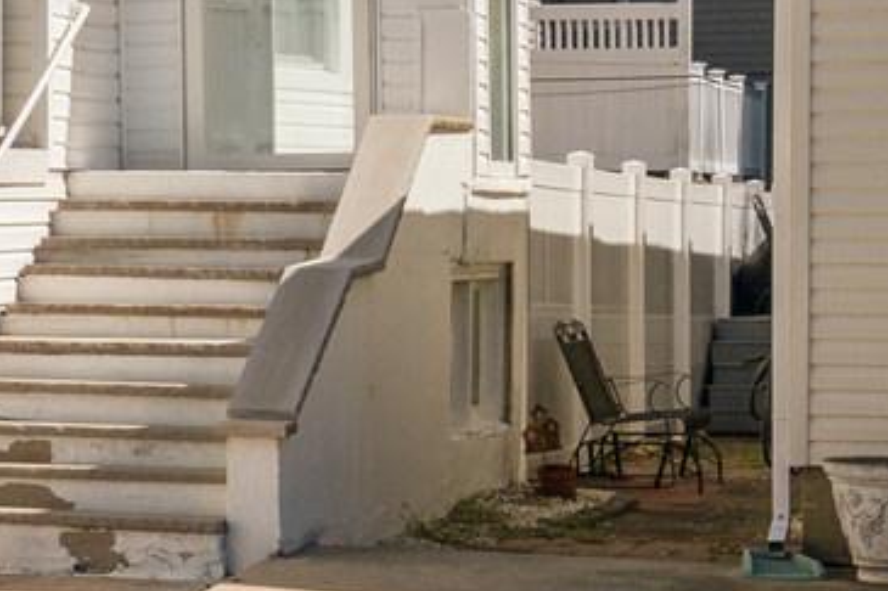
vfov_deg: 9.1
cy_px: -293
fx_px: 3600
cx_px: -786
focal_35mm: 146
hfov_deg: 12.6
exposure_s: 1/160
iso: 250
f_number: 16
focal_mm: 26
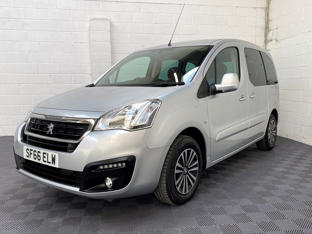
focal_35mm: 26
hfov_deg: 67.3
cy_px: 117
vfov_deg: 53.1
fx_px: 234
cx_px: 156
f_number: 1.8
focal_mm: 4.25
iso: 40
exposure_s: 1/100
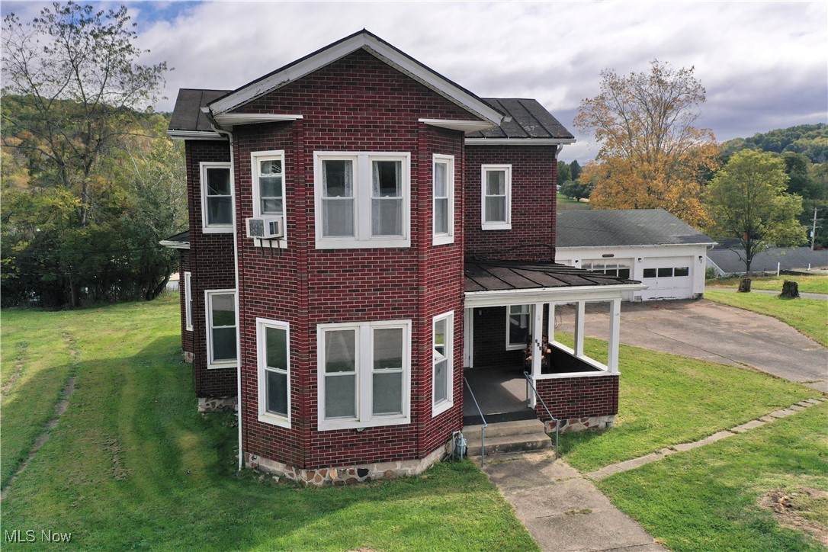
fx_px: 644
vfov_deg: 46.4
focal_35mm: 28
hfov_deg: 65.5
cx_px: 414
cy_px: 276
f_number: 3.5
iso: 100
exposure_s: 1/640
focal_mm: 10.26
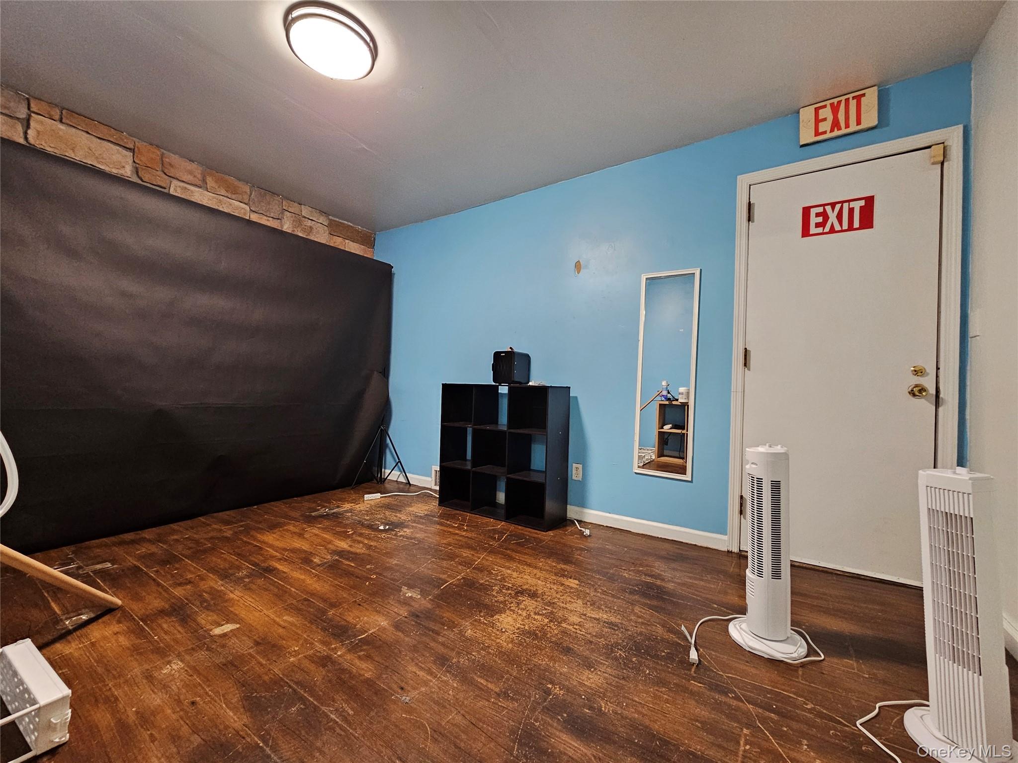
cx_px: 509
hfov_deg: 106.2
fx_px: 382
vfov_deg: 89.9
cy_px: 382
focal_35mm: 13
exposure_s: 1/30
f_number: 2.2
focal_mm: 2.2
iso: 400
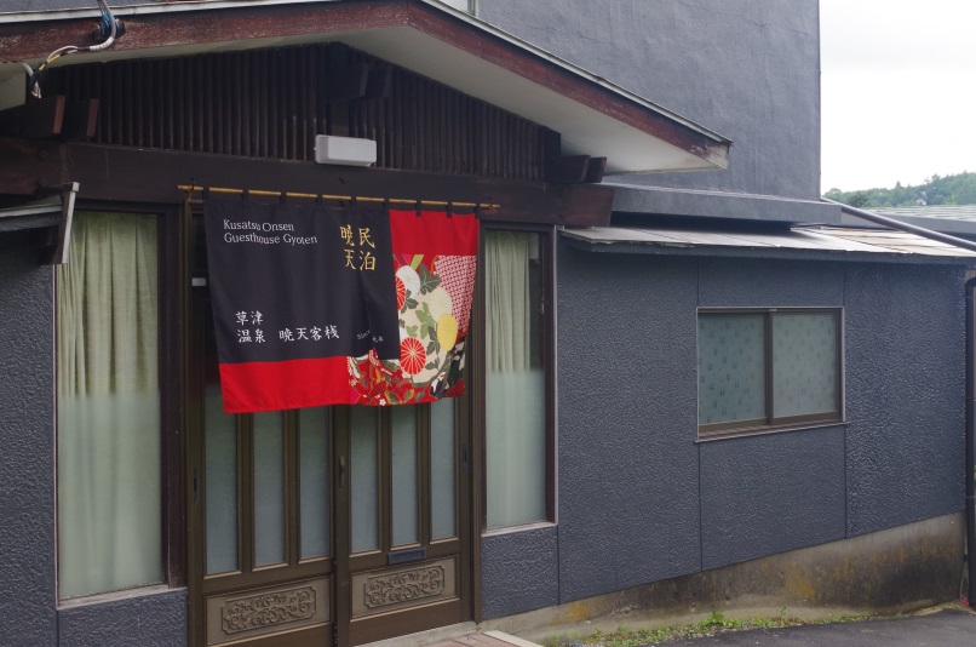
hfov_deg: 42.8
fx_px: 1245
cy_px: 324
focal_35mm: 46
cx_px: 488
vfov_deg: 29.1
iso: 400
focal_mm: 30.63
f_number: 11
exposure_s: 1/100
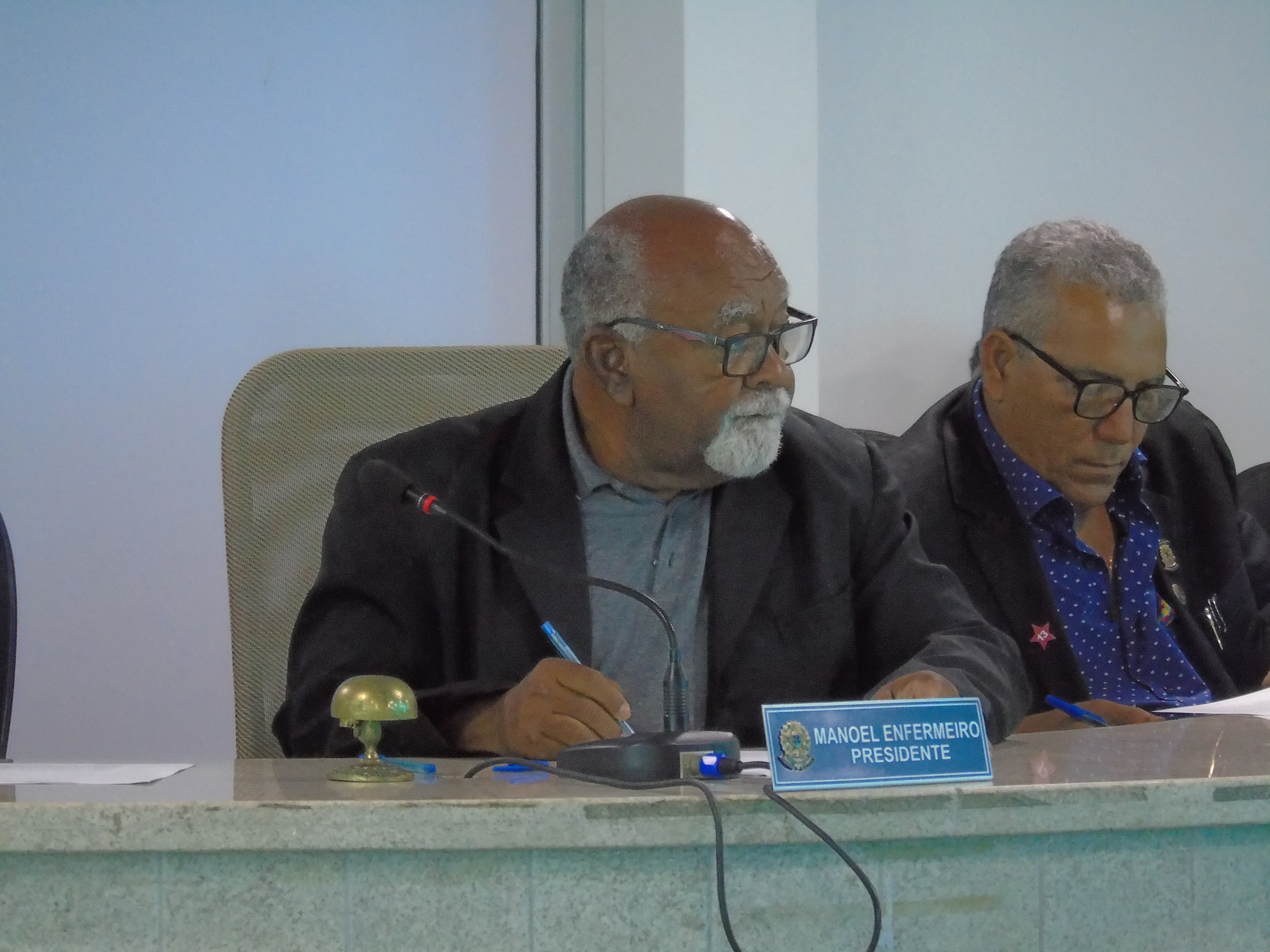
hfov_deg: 9.3
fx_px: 7778
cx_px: 635
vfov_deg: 7.0
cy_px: 476
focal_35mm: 212
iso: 800
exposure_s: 1/30
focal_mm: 38
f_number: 4.7
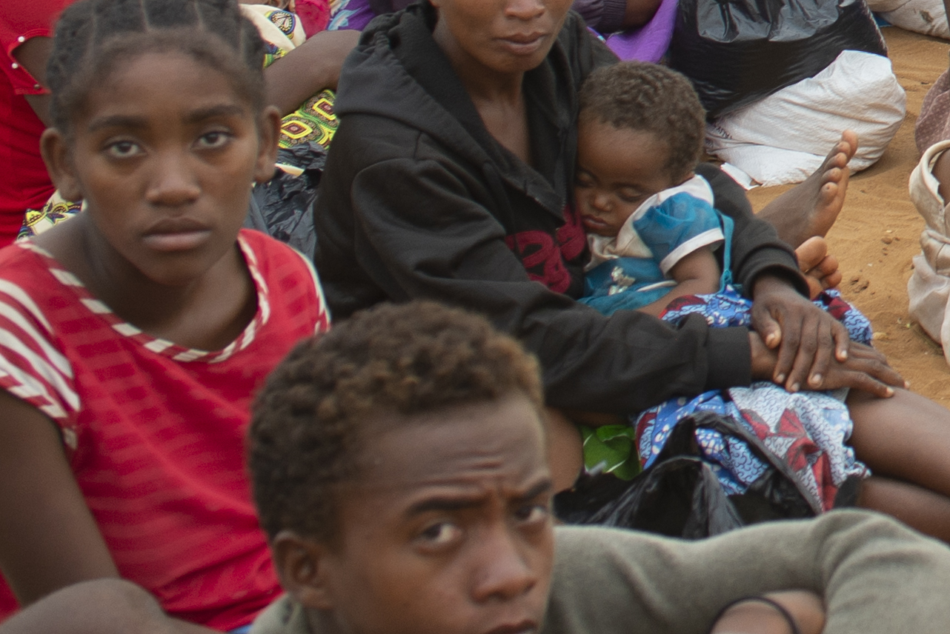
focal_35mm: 160
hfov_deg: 11.8
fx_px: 4224
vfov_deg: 8.4
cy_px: -368
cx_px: 1727
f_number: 5
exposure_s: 1/80
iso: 250
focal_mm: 35
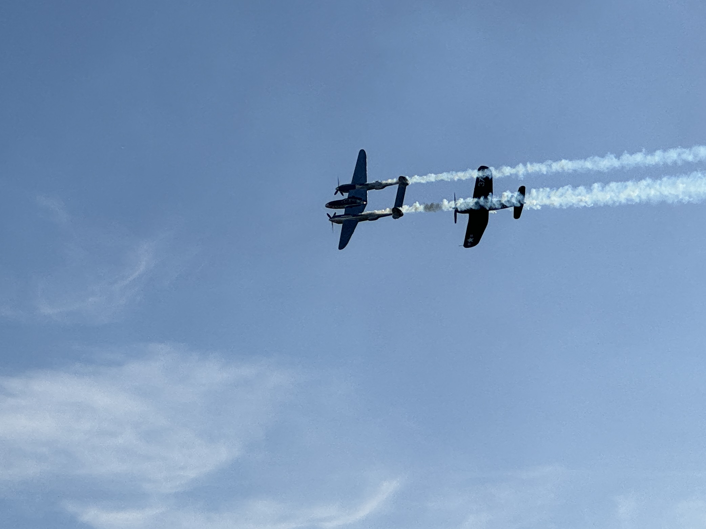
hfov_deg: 13.2
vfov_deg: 9.9
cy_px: 126
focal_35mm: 149
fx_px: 3039
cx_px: 206
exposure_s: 1/2597
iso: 32
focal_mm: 9
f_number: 2.8
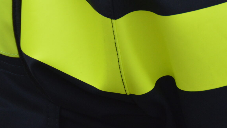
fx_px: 2625
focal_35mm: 436
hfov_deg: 5.0
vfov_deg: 2.8
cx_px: 118
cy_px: -39
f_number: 6
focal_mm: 125
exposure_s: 1/320
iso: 800
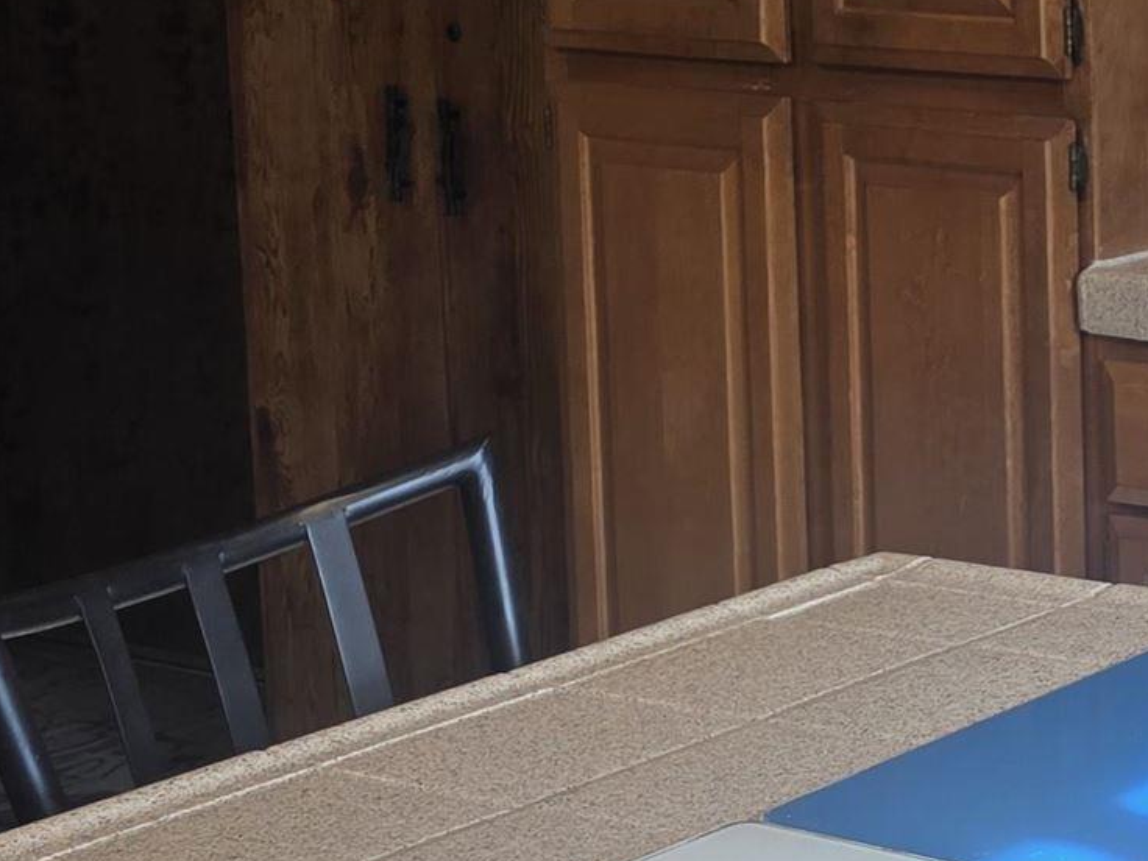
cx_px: 2015
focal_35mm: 96
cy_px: 31
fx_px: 3184
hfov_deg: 17.1
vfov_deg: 15.2
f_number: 1.7
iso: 40
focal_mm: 6.3
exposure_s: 1/120
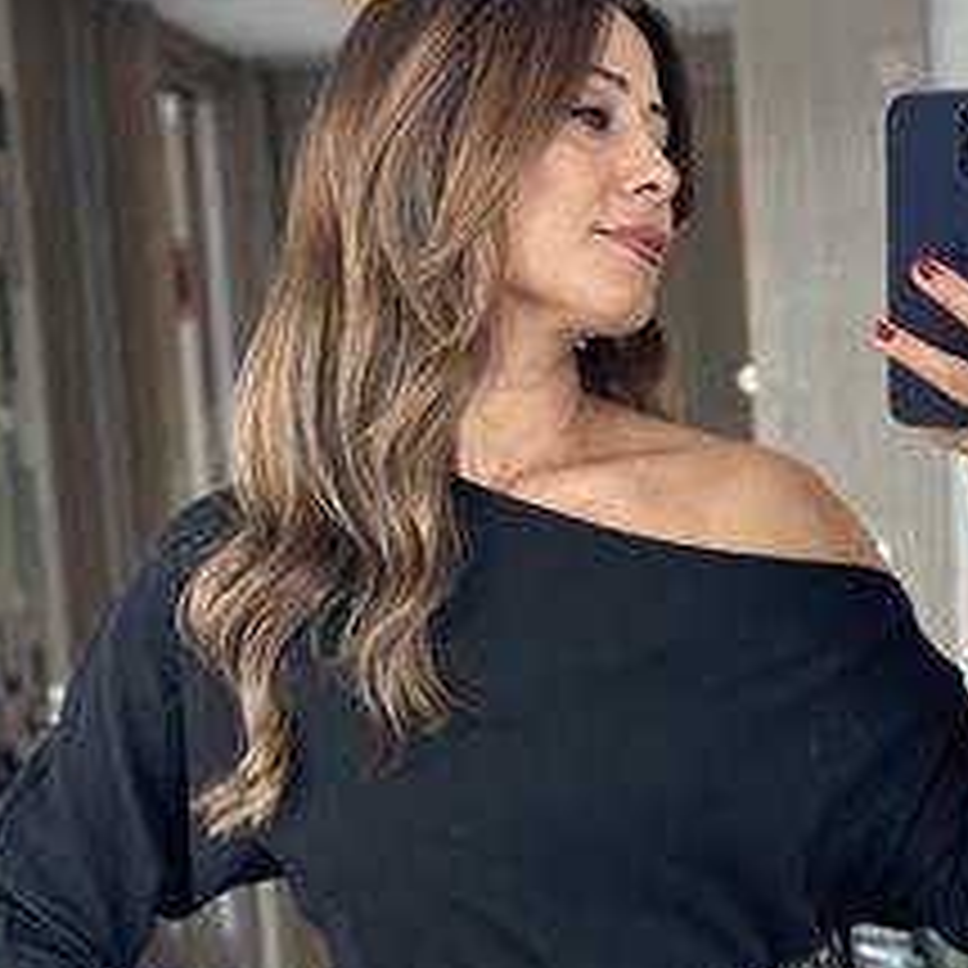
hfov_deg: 17.4
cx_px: 585
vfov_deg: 17.2
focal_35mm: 100
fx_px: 3164
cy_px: 842
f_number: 1.78
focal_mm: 6.86
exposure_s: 1/60
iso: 125
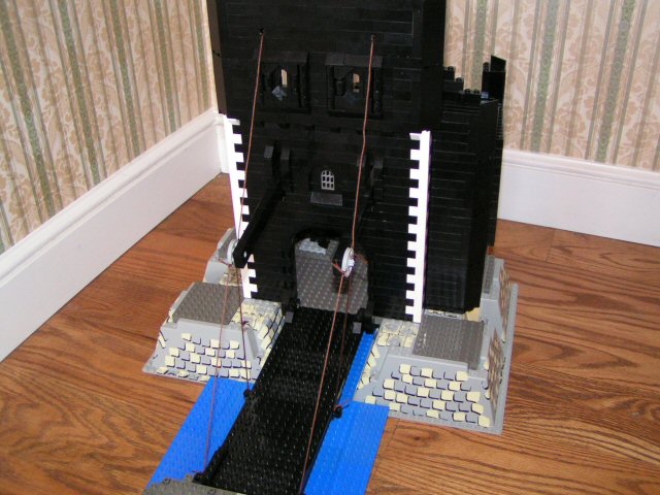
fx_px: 725
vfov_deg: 37.7
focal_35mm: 38
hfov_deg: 49.0
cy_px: 248
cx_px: 330
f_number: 2.8
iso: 200
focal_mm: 5.8
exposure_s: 1/40
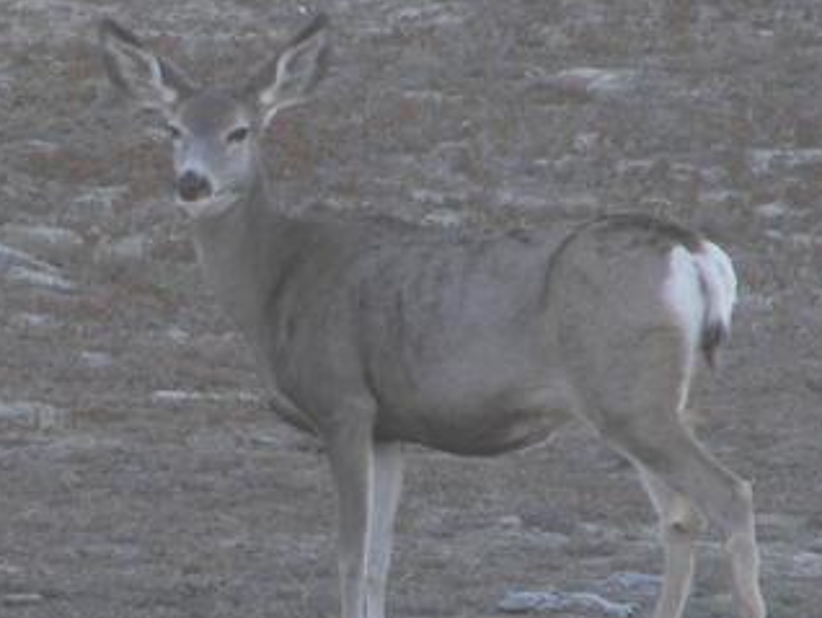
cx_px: -13
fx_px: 30822
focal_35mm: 1297
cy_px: 326
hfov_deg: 1.5
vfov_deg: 1.1
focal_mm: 66.9
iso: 64
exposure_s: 1/160
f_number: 3.6
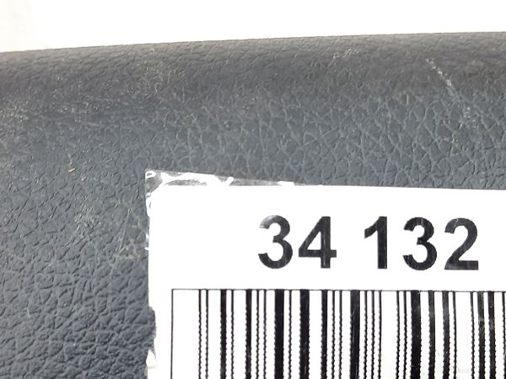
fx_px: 731
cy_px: 264
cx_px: 270
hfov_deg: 38.2
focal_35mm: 50
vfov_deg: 28.8
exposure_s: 1/60
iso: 160
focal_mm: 4.6
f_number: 2
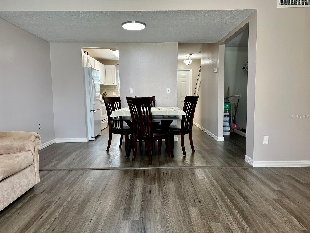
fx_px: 215
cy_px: 116
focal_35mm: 24
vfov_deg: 56.8
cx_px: 155
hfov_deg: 71.6
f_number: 1.78
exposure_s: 1/60
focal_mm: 6.86
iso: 125
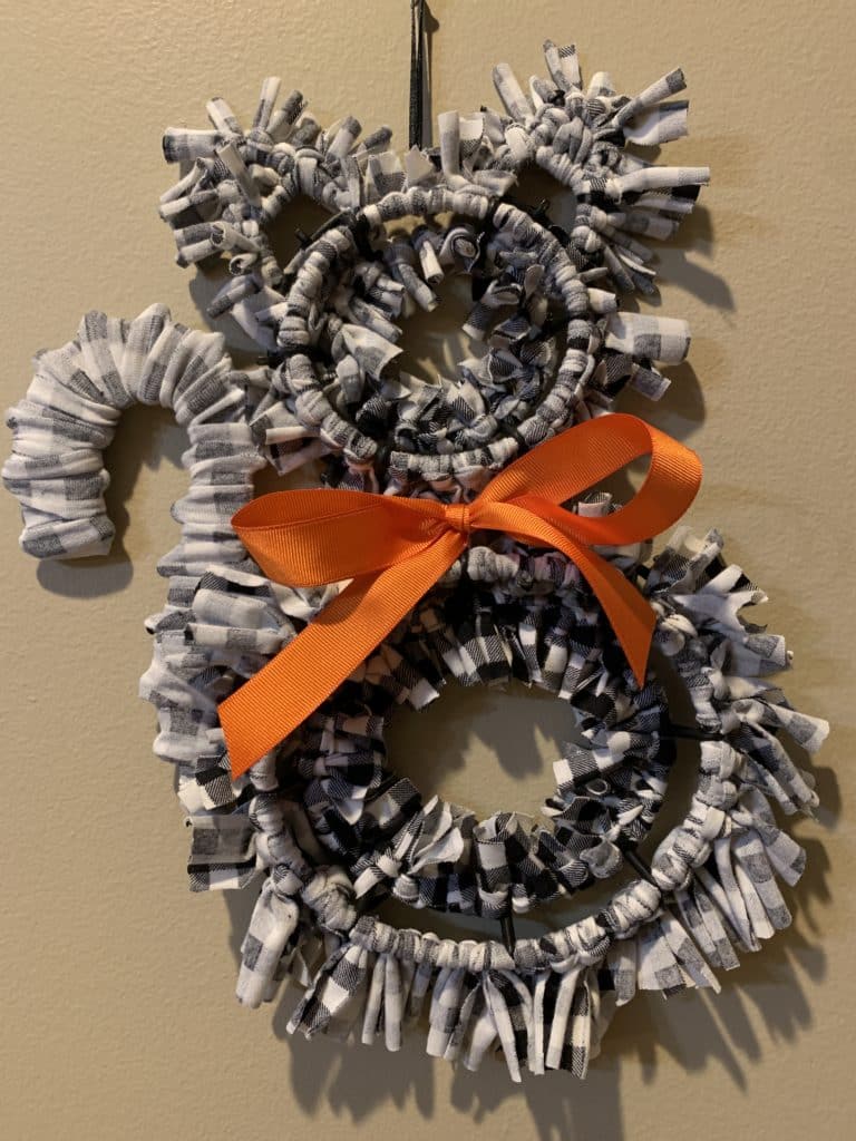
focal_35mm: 26
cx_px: 428
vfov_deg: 67.3
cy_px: 570
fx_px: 857
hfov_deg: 53.1
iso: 400
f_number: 1.8
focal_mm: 4.25
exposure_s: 1/40
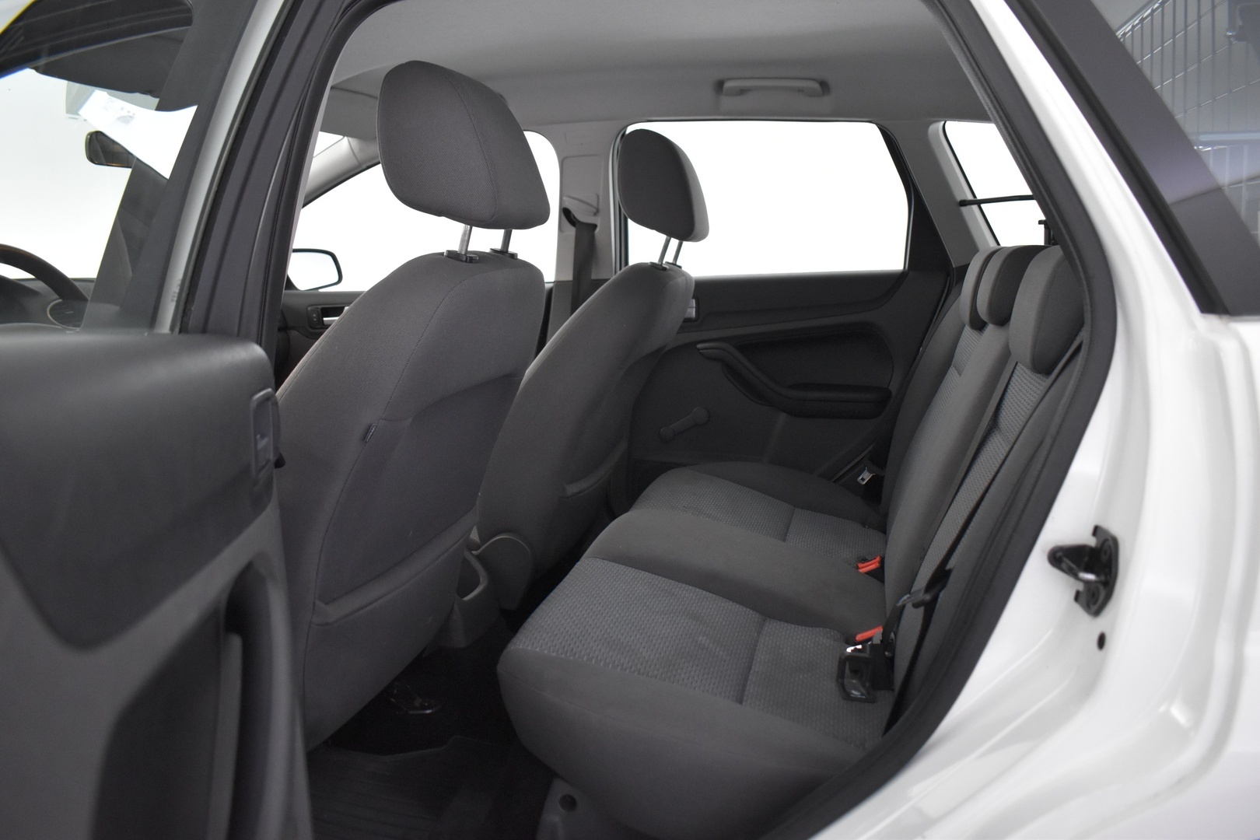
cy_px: 420
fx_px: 945
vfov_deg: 47.9
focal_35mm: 27
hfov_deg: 67.4
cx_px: 630
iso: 2200
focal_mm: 18
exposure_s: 1/30
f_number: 3.5
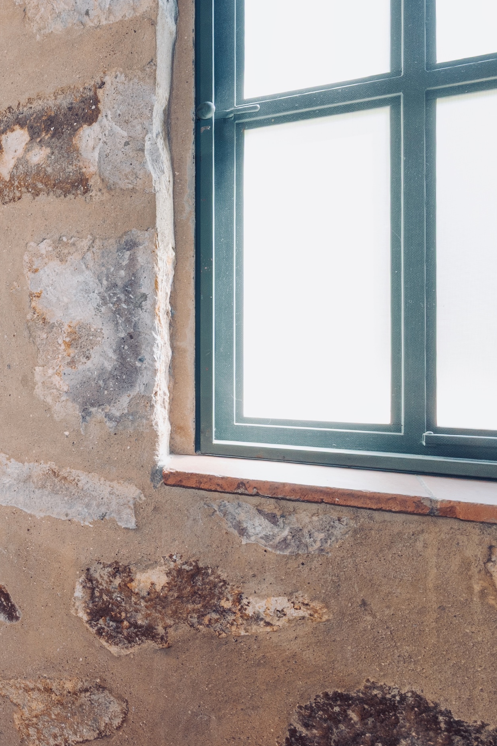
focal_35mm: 30
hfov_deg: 32.8
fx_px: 621
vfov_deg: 61.6
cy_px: 317
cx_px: -145
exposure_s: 1
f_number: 22
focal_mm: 14
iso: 400
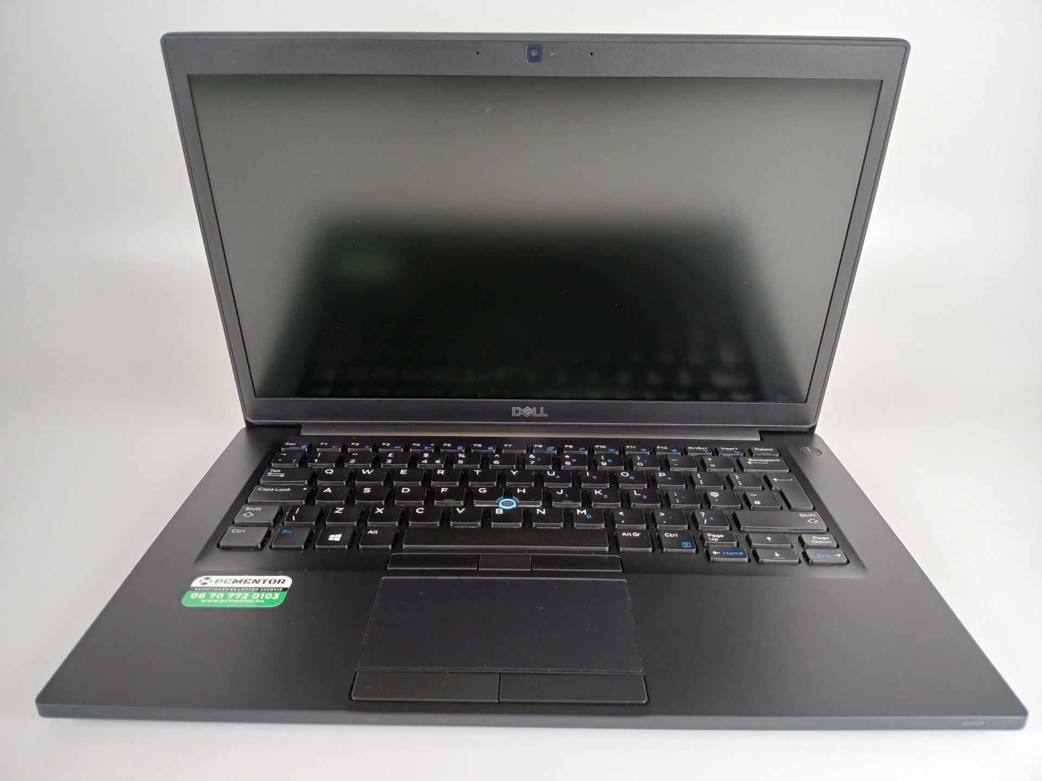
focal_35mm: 26
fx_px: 783
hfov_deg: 67.3
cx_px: 521
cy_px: 390
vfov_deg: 53.1
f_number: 1.8
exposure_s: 1/50
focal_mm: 3.98
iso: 40
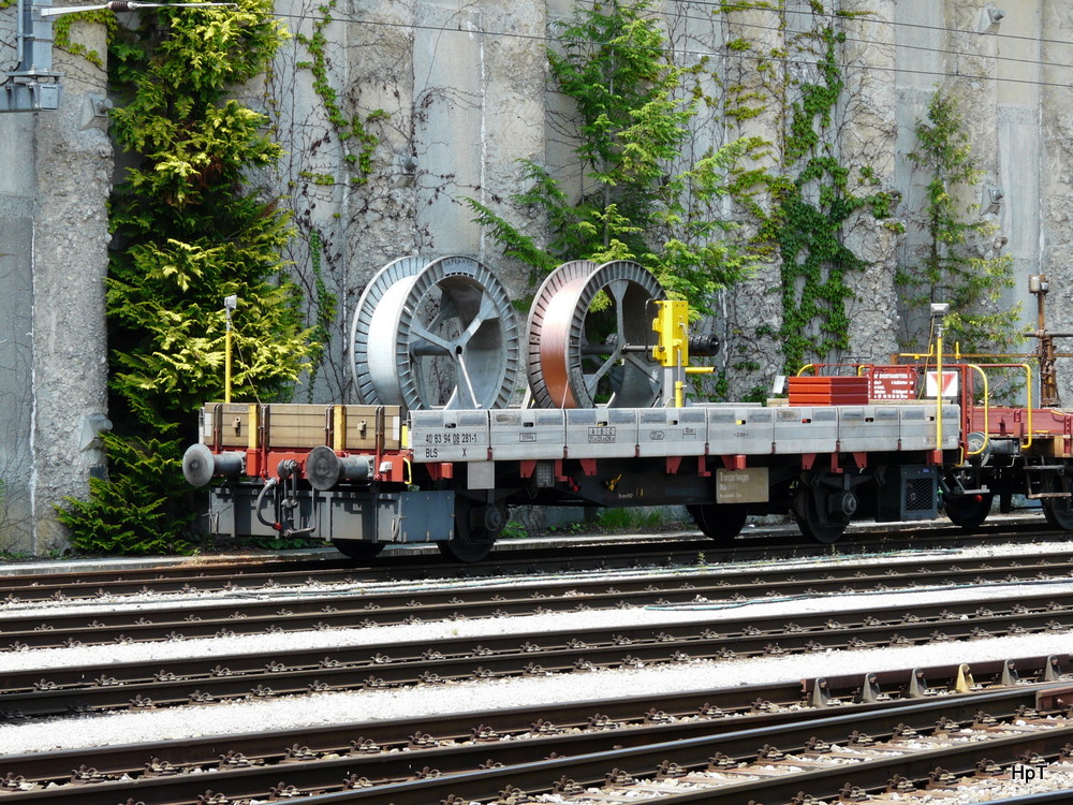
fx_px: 4371
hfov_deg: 14.0
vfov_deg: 10.5
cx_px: 536
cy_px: 402
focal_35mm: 141
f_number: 5
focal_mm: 23.1
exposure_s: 1/200
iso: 100
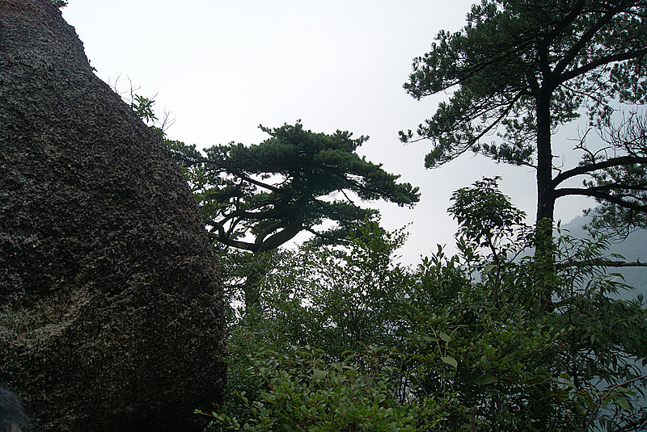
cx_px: 324
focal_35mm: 27
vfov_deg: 48.0
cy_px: 216
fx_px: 486
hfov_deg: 67.3
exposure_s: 1/80
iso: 100
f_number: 10
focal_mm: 18
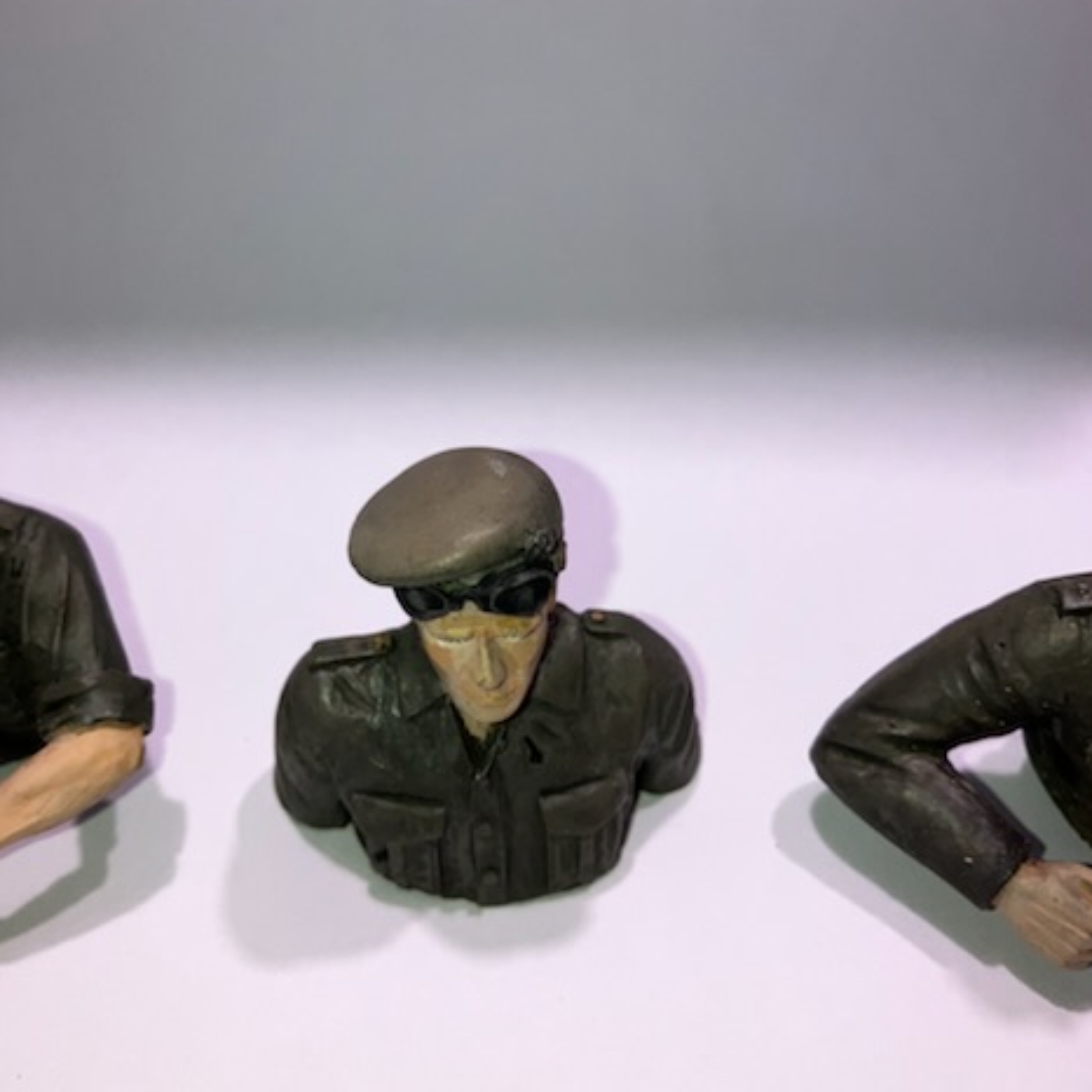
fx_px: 1213
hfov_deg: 48.4
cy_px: 417
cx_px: 555
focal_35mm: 34
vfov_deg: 48.1
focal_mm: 3.99
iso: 40
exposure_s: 1/47
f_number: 1.8
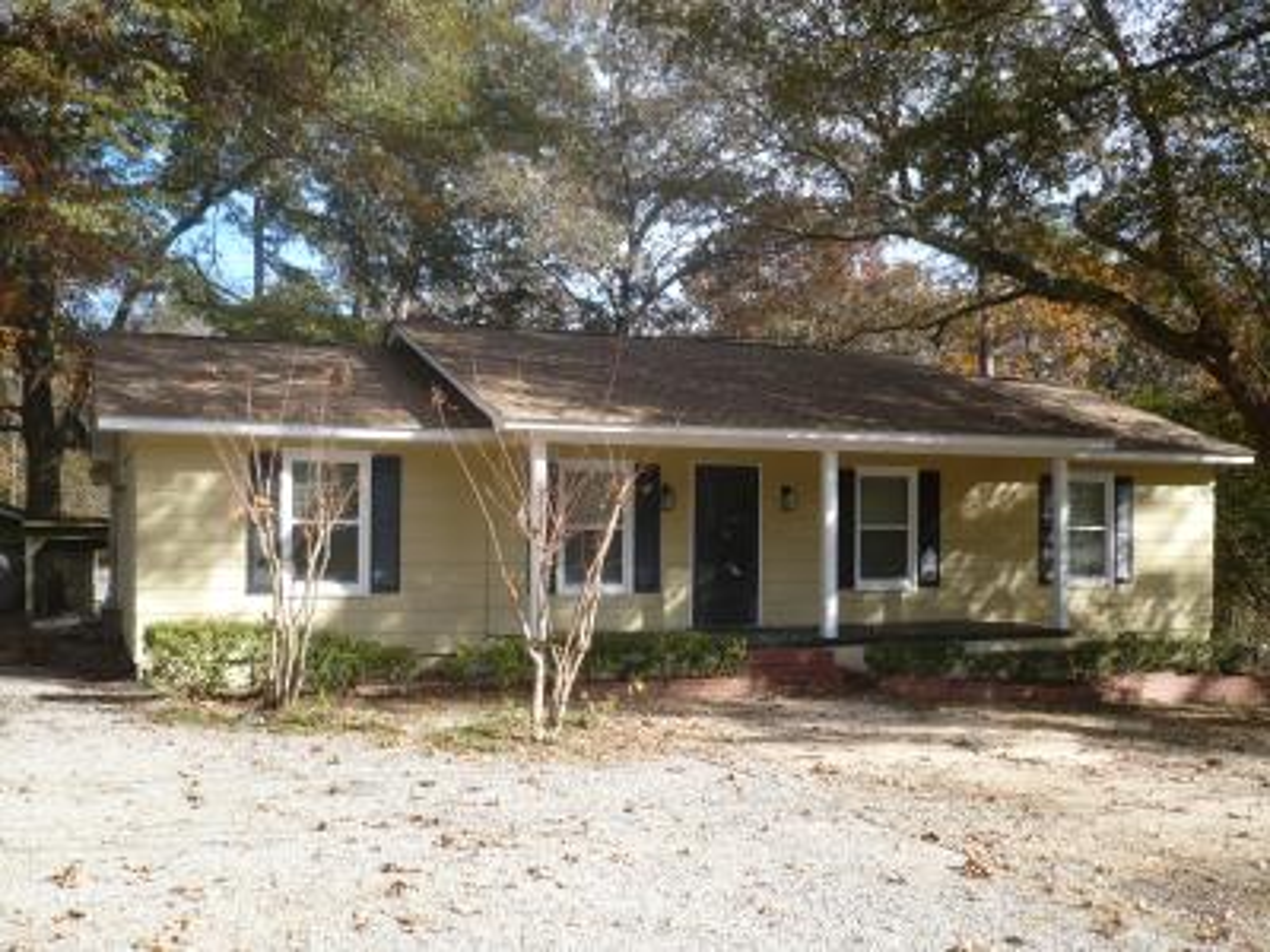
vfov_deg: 40.7
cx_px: 635
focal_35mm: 35
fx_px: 1284
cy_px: 476
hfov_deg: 52.6
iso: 100
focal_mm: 5.8
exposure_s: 1/500
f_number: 2.8
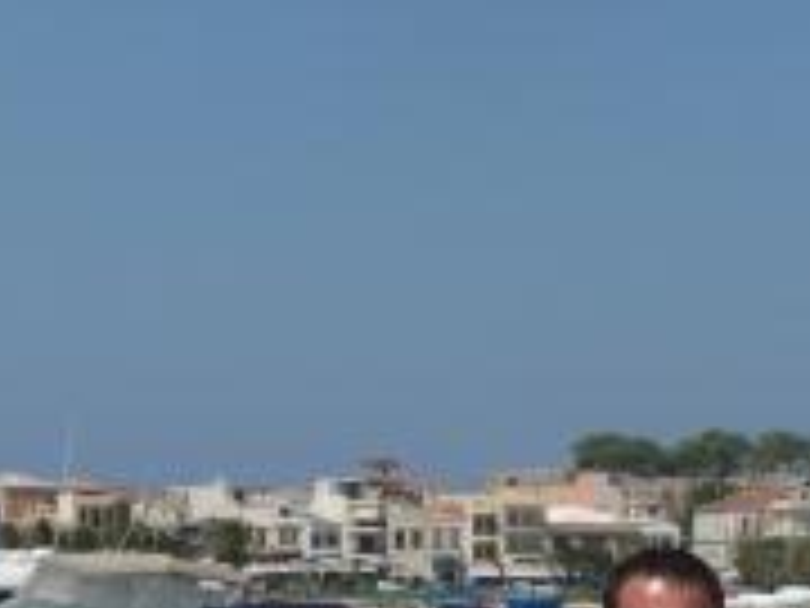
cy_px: 752
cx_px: 810
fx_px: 4891
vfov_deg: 7.0
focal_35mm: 209
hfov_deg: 9.4
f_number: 11
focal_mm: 14.2
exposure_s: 1/250
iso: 100
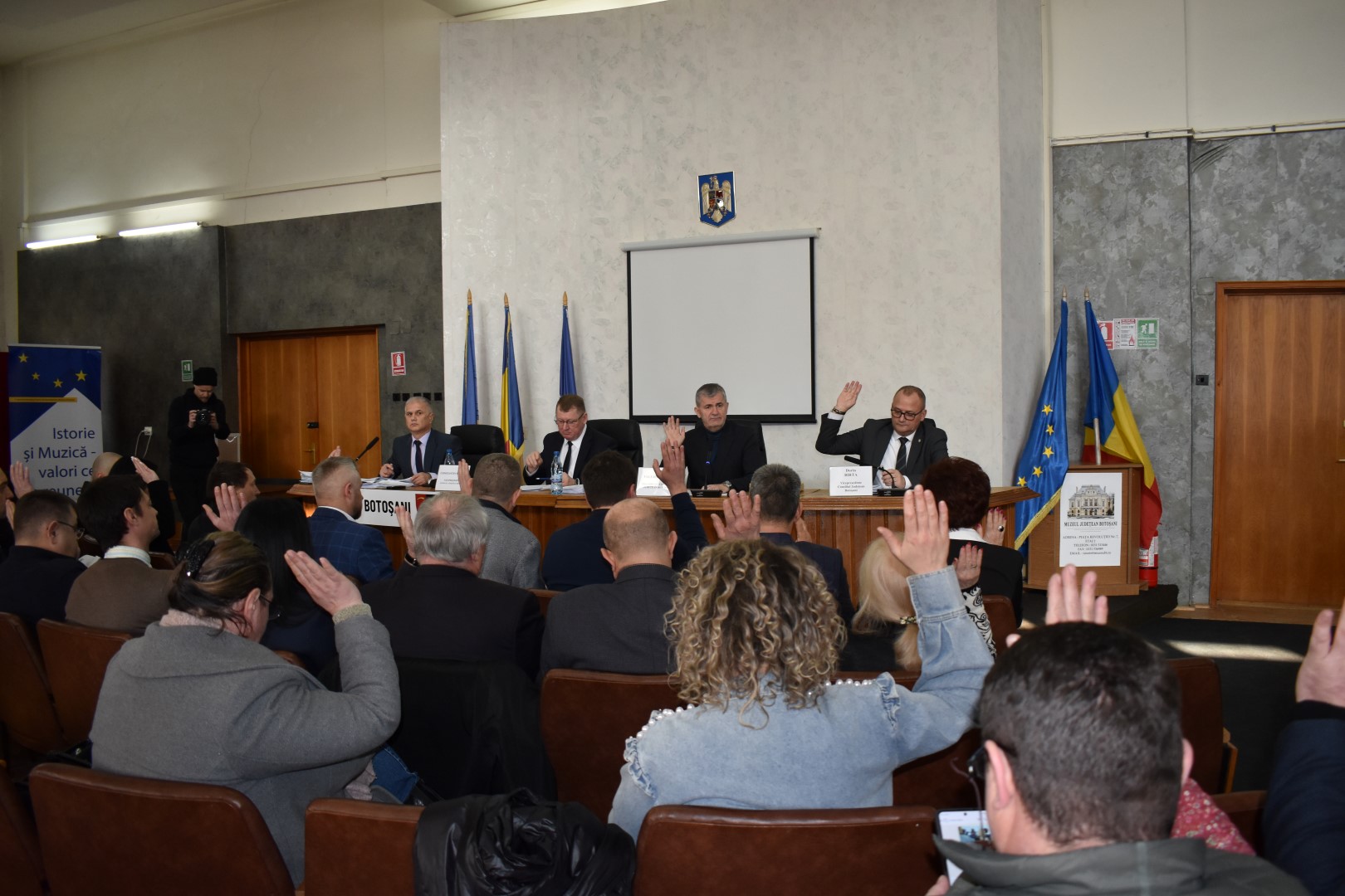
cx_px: 672
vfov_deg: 47.9
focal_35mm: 27
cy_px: 448
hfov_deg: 67.4
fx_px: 1009
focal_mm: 18
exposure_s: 1/160
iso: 800
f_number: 3.5
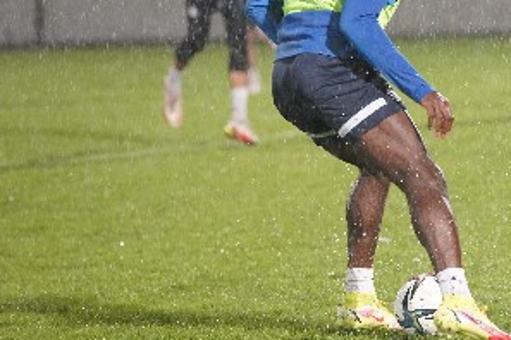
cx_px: 480
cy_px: 23
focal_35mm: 451
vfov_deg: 3.0
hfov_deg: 4.6
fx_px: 6401
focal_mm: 200
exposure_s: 1/250
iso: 3200
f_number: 3.5
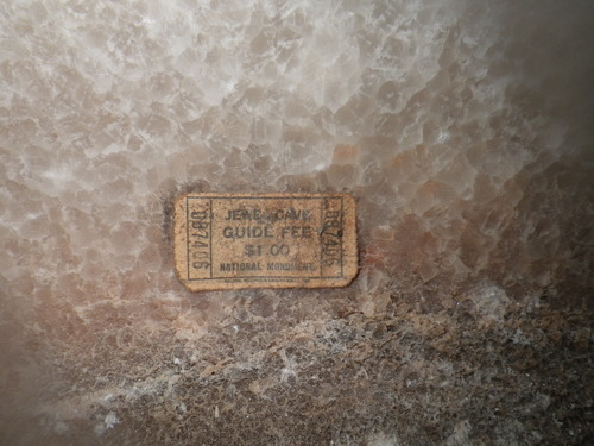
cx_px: 297
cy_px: 223
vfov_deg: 49.7
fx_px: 480
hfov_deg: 63.4
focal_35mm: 28
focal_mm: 5
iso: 160
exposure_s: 1/50
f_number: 4.2
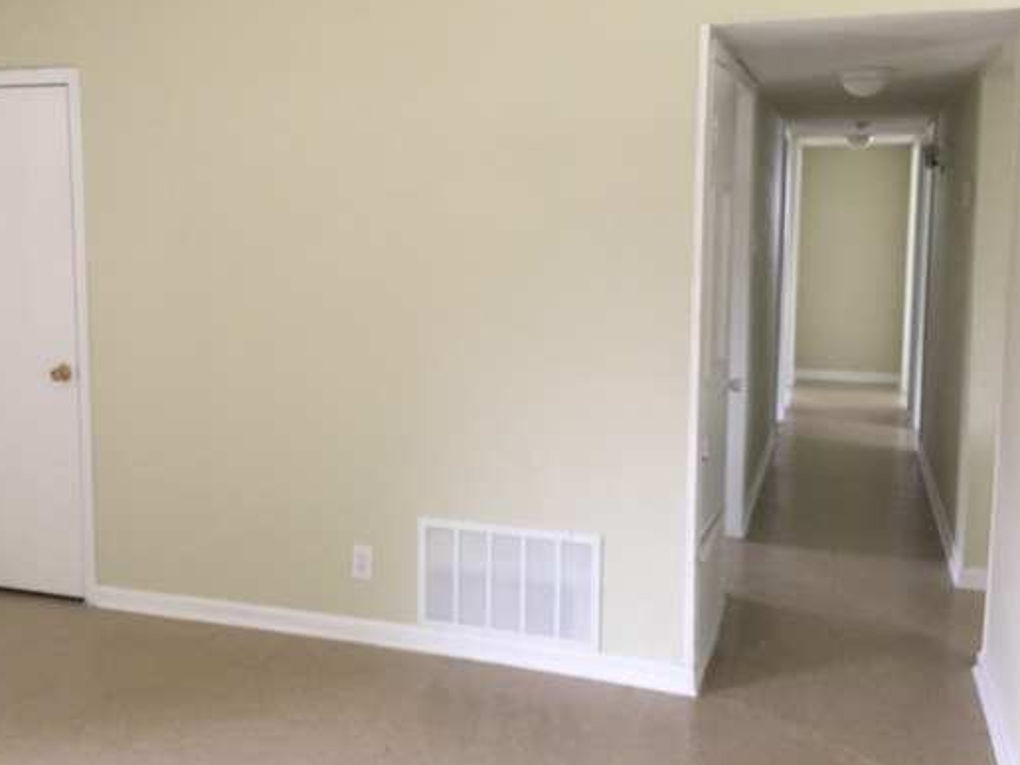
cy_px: 340
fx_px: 1061
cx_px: 449
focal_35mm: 36
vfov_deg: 39.6
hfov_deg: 51.2
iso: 100
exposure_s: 1/15
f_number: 2.2
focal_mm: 4.15
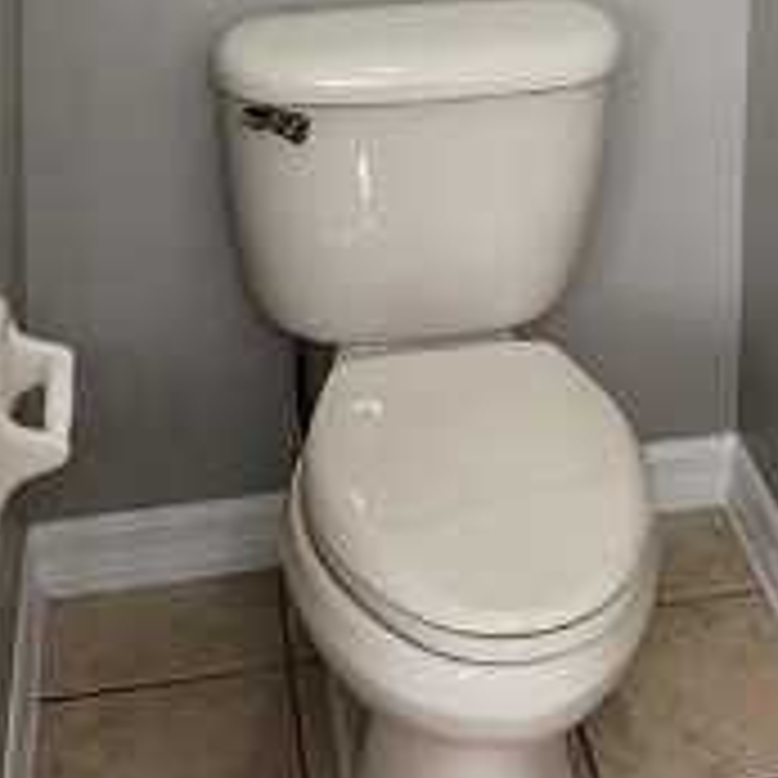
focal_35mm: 68
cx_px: 603
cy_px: -436
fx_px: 1729
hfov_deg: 25.0
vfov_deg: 20.9
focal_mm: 2.2
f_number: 2.2
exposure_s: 1/60
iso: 100
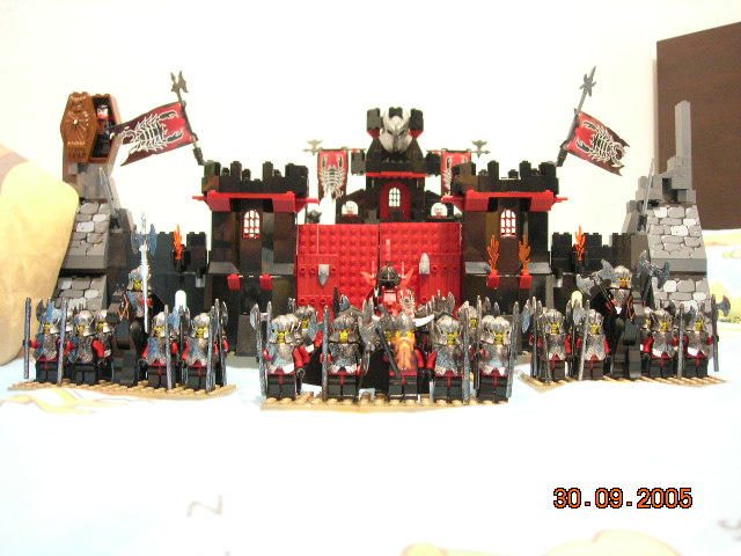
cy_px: 278
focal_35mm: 38
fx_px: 813
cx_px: 370
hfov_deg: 49.0
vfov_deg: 37.7
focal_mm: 7.8
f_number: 2.8
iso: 200
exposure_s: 1/1.6
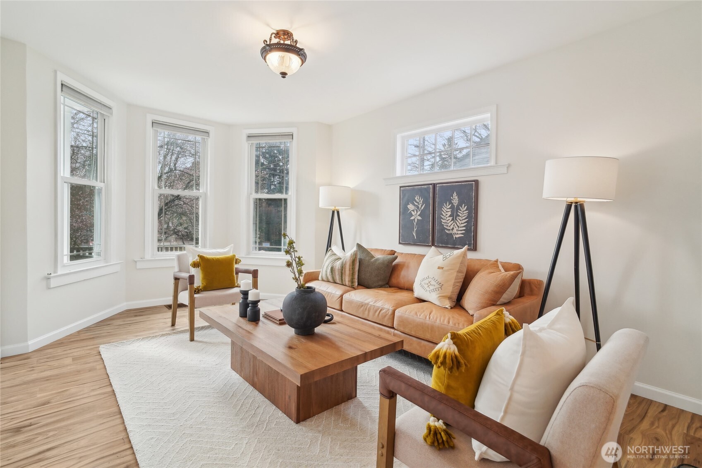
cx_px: 351
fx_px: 312
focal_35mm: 16
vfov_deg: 73.7
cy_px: 234
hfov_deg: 96.7
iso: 1600
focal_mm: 16
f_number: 8
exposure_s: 1/100
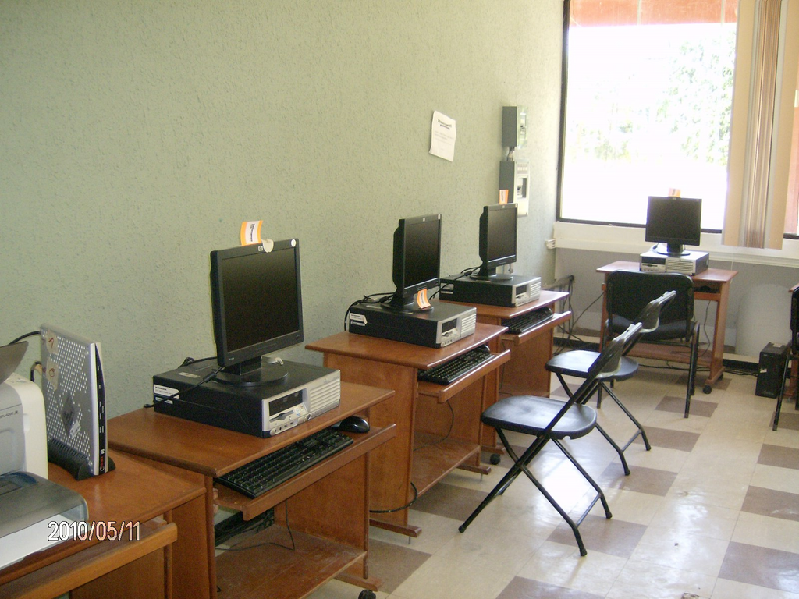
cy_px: 300
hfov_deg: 51.4
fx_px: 831
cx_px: 400
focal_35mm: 36
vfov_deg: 39.7
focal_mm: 6
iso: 200
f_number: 2.8
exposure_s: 1/60
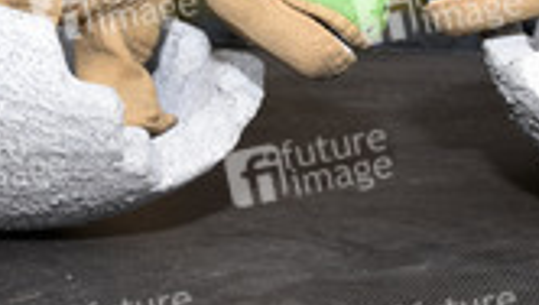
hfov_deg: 24.1
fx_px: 1260
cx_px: 352
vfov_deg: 13.4
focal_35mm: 88
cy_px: -75
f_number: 9
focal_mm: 31
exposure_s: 1/160
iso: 320
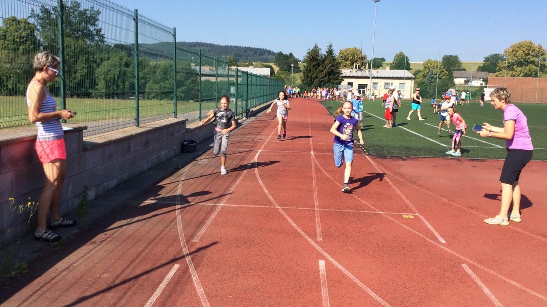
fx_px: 508
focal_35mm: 35
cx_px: 275
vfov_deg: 33.7
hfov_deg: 56.6
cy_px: 147
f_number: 2.4
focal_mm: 3.3
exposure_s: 1/1330
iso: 32
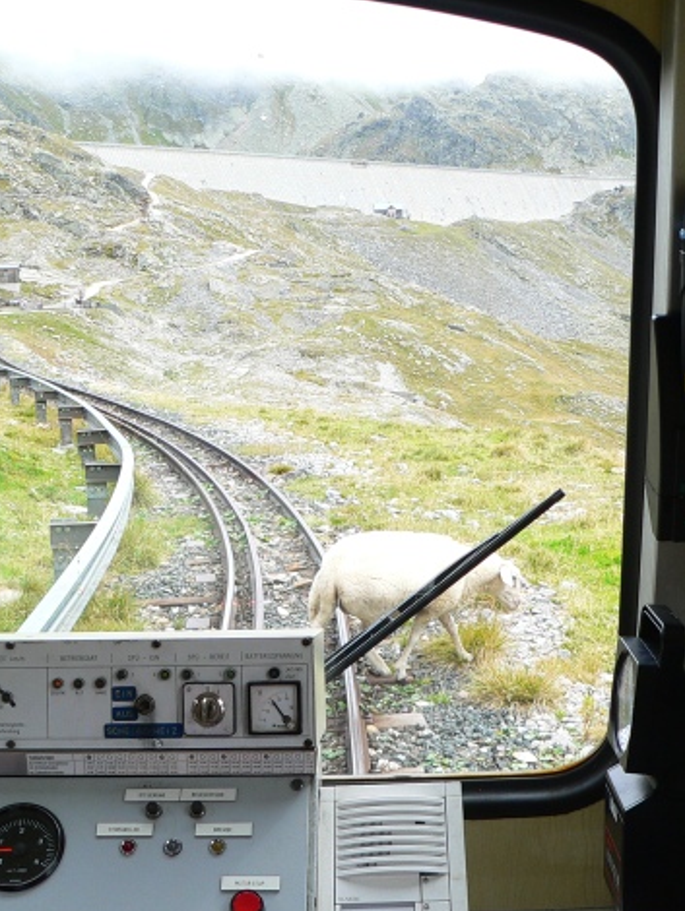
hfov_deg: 29.7
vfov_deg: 38.9
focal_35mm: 49
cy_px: 463
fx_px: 1292
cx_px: 388
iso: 100
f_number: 4
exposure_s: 1/125
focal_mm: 6
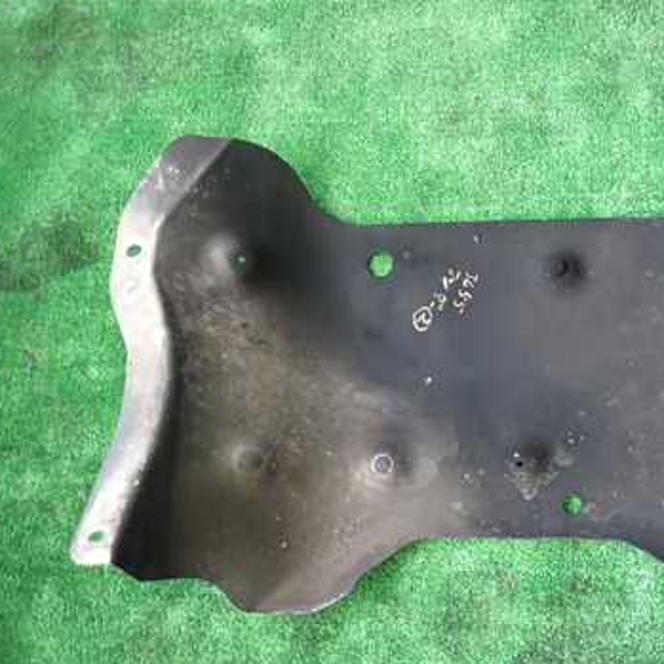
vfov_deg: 43.8
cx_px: 542
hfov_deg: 41.7
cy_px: 352
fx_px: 825
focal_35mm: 38
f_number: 2
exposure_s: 1/40
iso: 200
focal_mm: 4.5
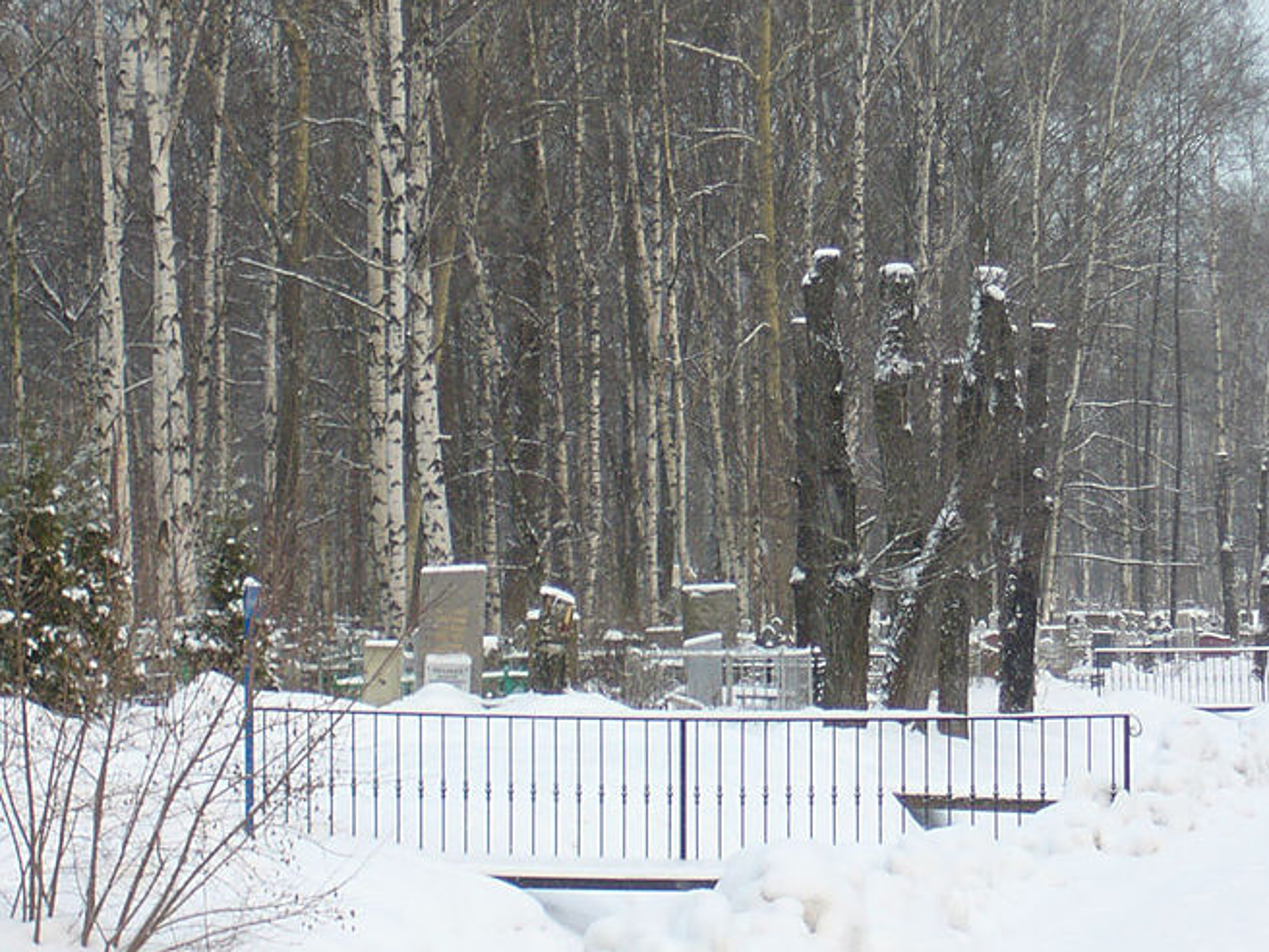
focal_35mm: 144
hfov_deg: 13.7
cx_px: 820
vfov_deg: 10.3
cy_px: 307
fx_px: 5279
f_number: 5
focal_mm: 17.4
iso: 100
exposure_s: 1/30
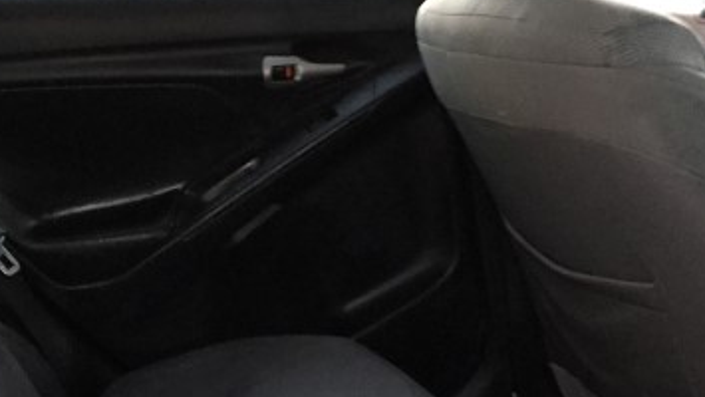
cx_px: 320
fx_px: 1066
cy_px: 290
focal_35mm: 57
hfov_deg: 36.6
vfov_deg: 21.0
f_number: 2.2
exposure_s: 1/15
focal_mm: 4.15
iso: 320
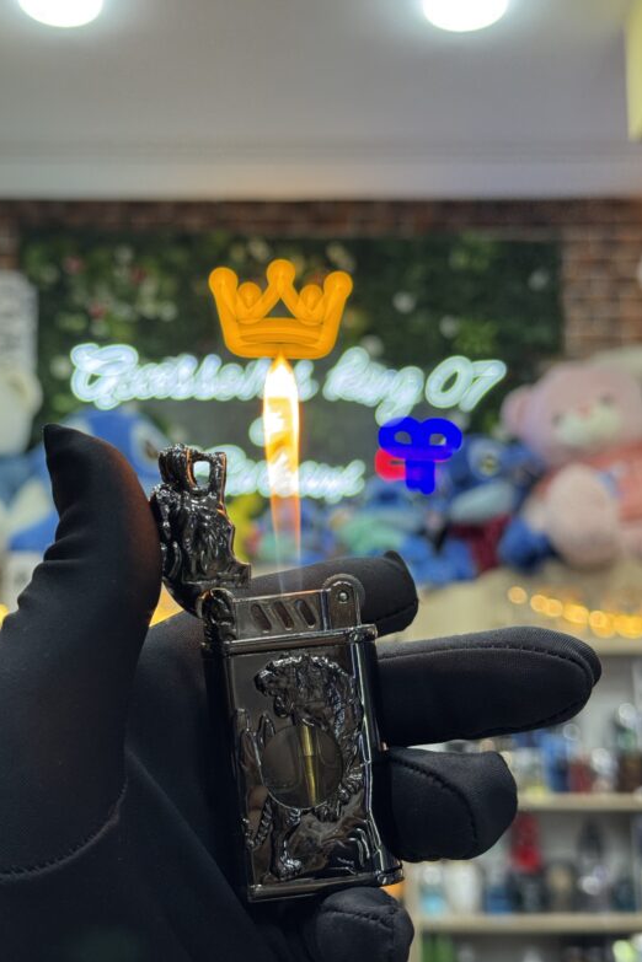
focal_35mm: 51
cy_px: 472
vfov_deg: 38.9
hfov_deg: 26.5
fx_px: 1364
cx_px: 290
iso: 80
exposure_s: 1/100
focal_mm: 6.76
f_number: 1.78
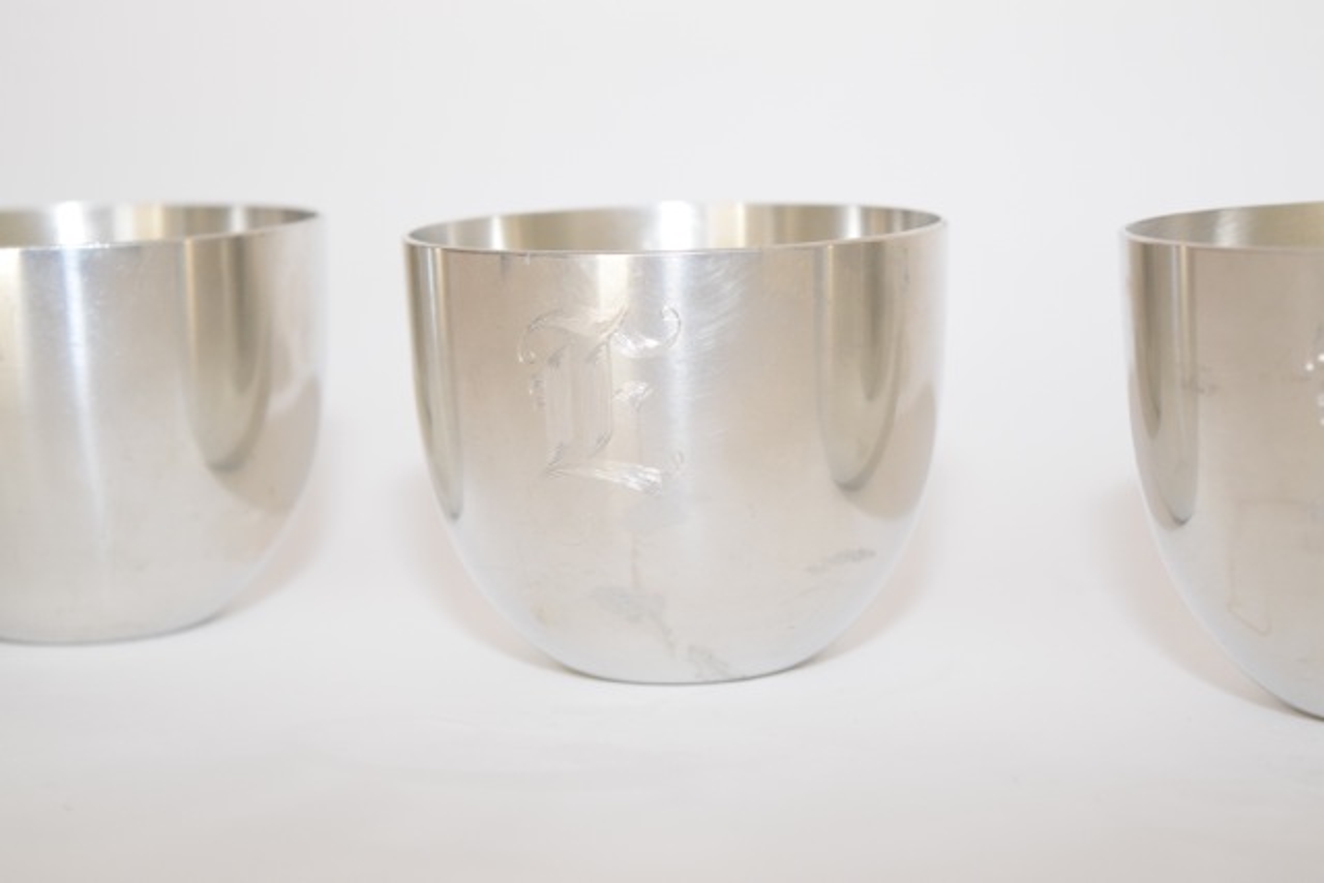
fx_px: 3035
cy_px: 442
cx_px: 662
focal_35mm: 82
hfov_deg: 24.6
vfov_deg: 16.6
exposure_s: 1/125
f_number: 5.6
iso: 1600
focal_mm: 55
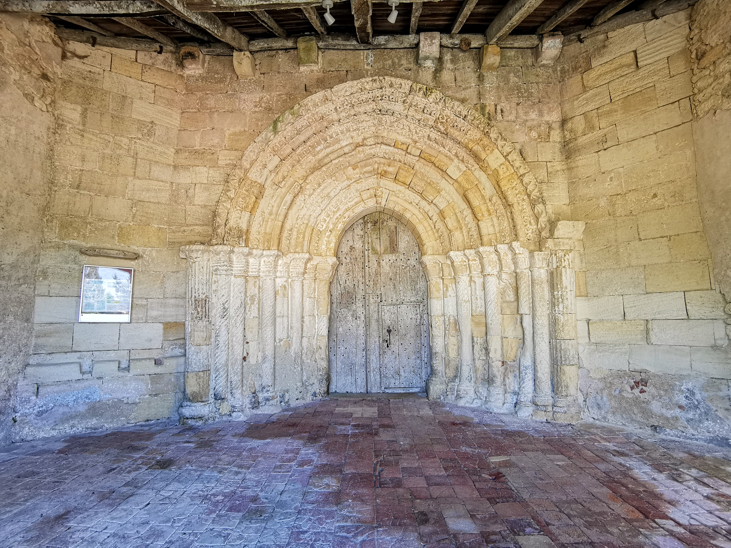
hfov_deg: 91.0
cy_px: 274
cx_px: 366
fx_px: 359
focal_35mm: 17
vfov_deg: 74.7
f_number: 2.2
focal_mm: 2.26
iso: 64
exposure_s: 4
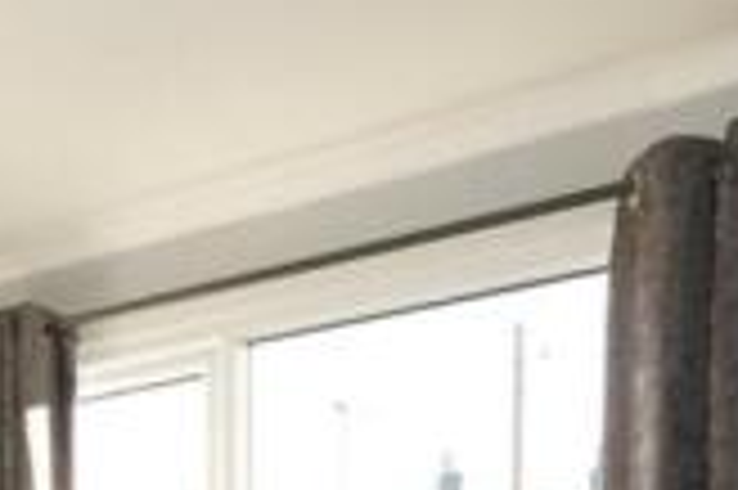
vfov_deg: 18.1
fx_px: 1311
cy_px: 802
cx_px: -148
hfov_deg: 27.6
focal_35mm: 64
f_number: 8
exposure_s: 1/40
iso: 500
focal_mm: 16
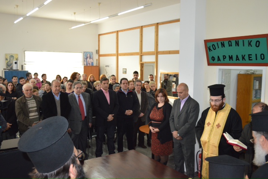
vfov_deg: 39.9
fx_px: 246
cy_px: 90
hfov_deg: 57.2
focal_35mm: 33
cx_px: 134
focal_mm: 22
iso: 800
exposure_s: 1/60
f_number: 3.8
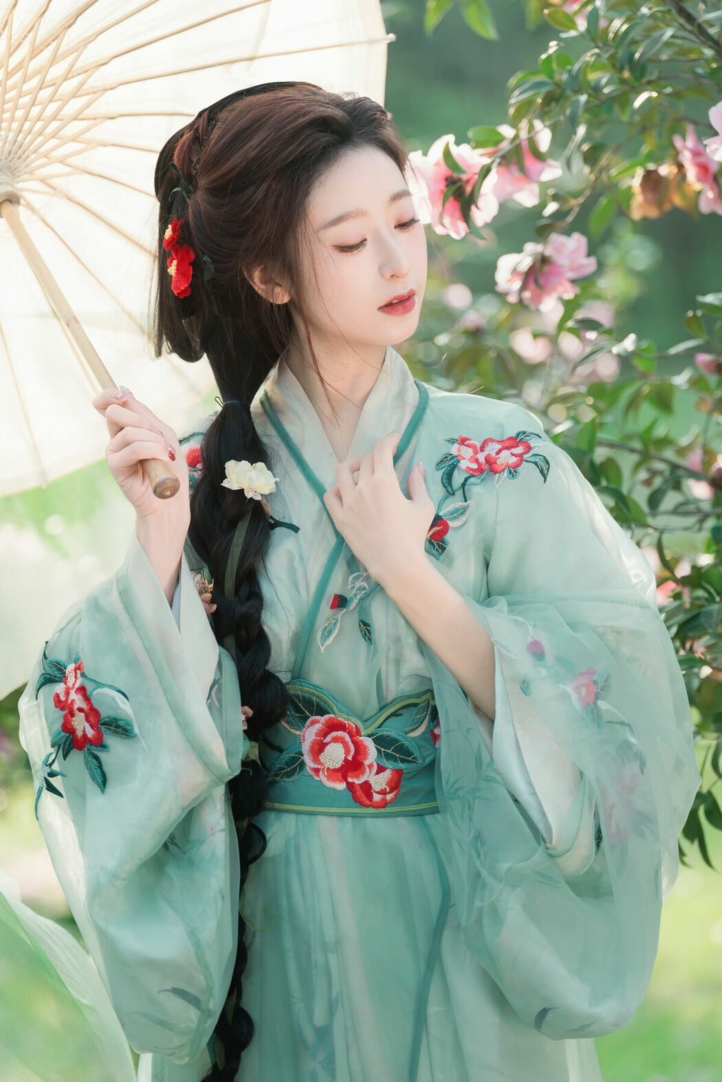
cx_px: 361
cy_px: 541
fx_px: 3820
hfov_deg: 10.8
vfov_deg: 16.1
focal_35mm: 127
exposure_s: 1/400
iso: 320
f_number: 2.8
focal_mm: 127
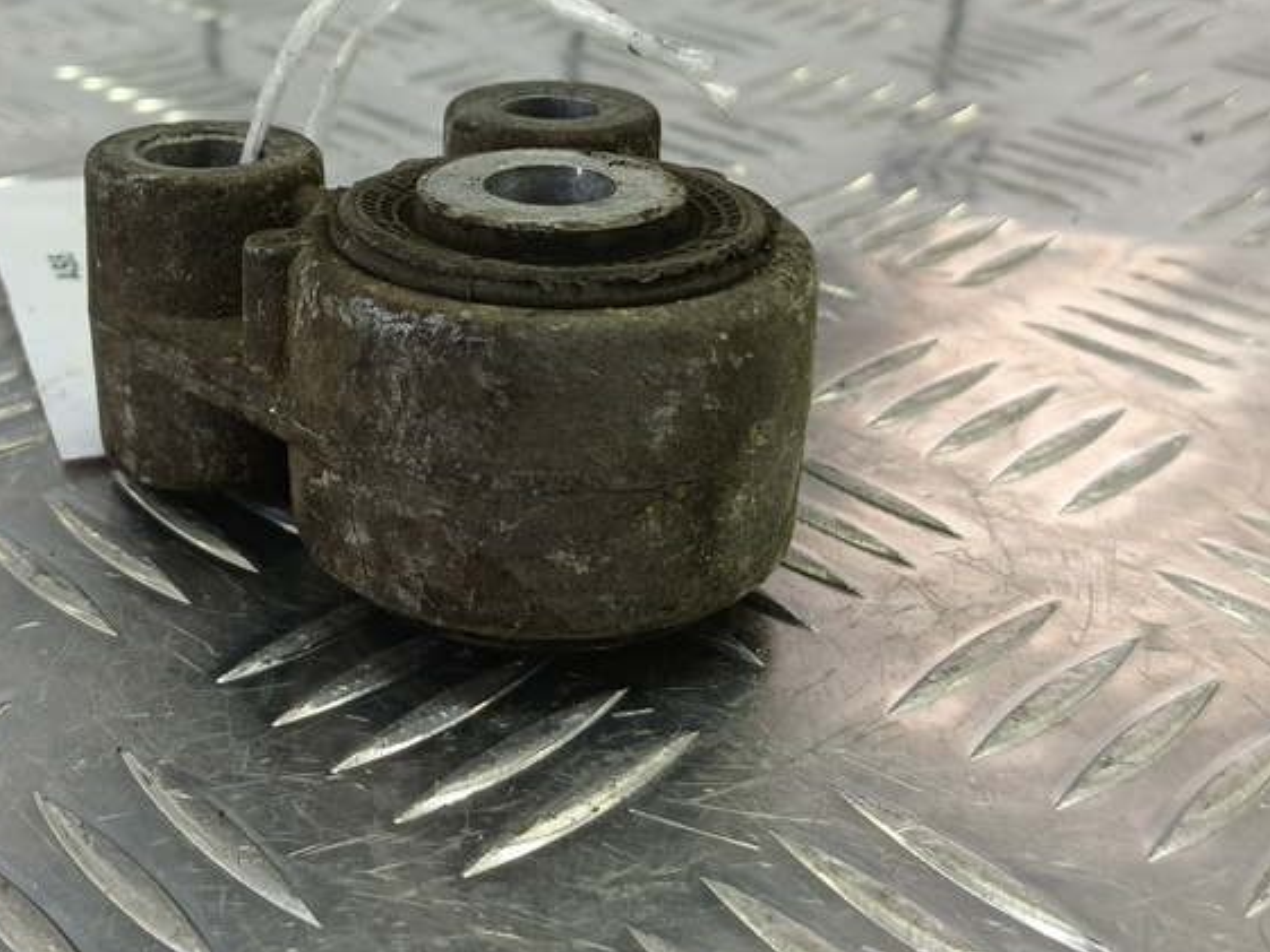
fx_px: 1541
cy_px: 357
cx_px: 446
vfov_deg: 34.2
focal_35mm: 42
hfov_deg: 44.3
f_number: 1.6
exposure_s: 1/50
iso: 107
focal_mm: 4.11
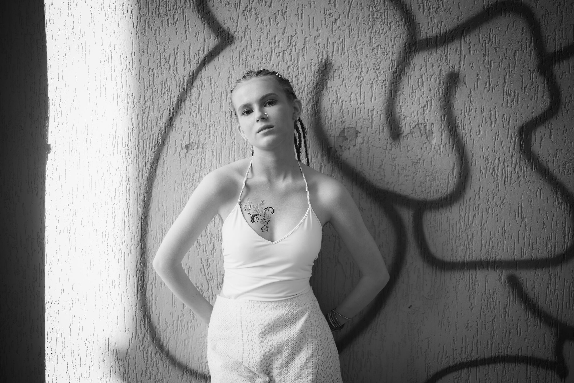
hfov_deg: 39.6
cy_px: 192
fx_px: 797
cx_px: 287
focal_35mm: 50
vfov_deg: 27.0
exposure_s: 1/200
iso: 100
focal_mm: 50
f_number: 1.8
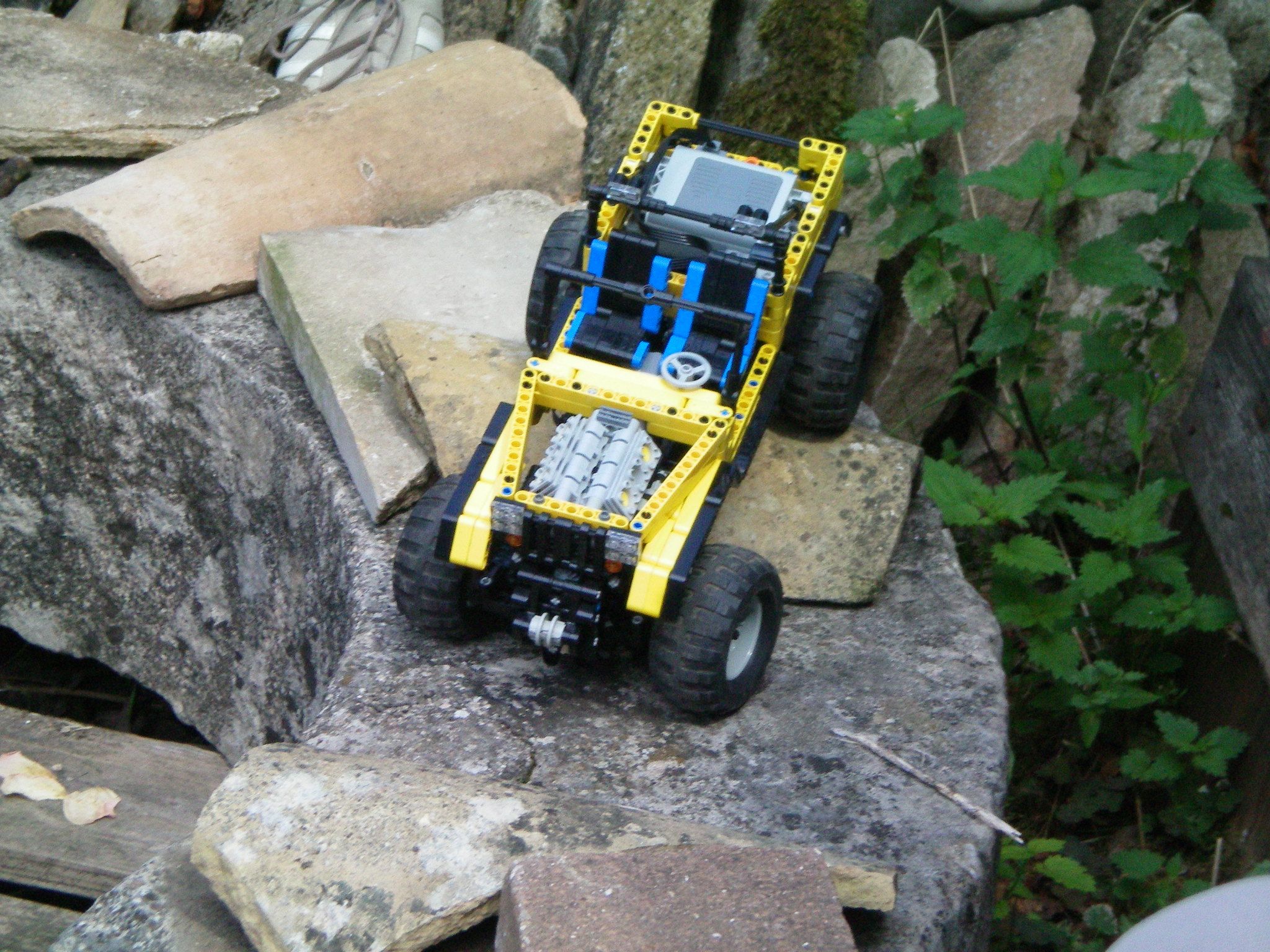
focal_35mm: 114
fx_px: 4182
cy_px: 476
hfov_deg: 17.3
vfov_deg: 13.0
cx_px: 635
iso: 160
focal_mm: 18.9
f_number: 5.9
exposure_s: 1/250
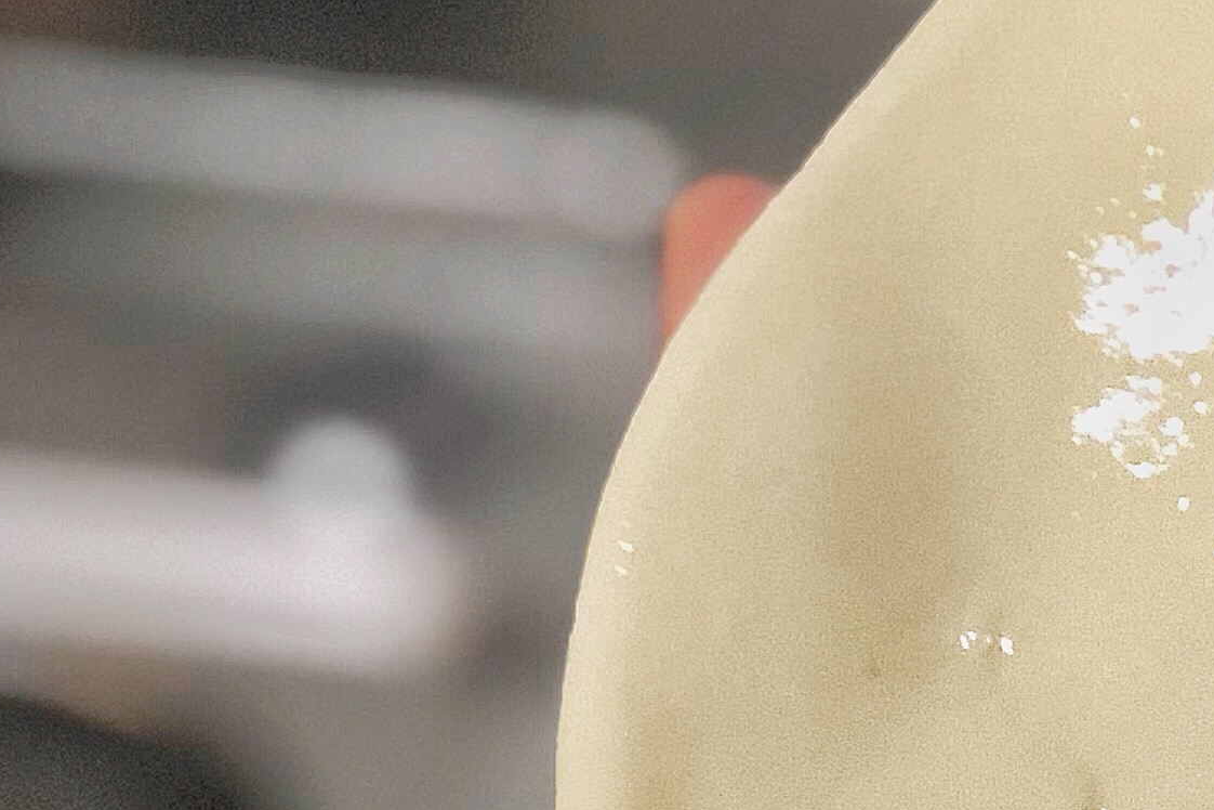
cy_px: 770
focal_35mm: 213
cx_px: 1679
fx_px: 7182
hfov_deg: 9.5
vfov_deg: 6.4
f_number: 2.8
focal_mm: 6.6
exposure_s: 1/33
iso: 250
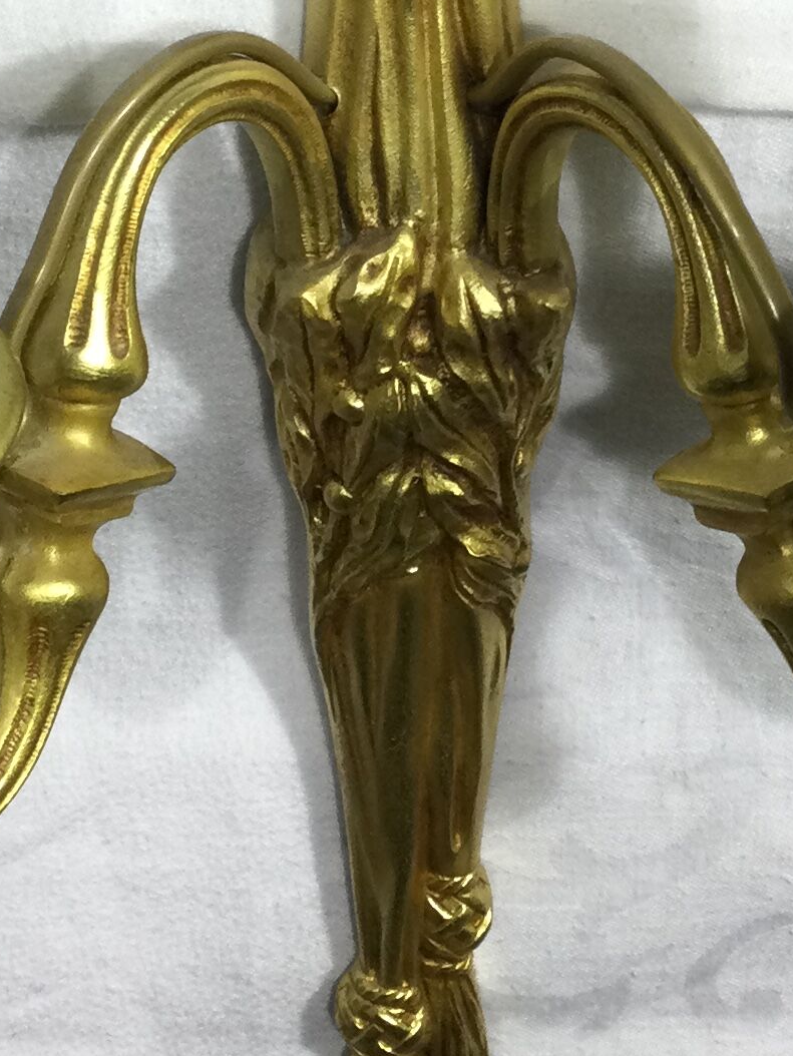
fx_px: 2931
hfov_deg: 15.4
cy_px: 144
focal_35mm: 96
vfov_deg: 20.1
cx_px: 394
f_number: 2.4
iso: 25
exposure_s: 1/33
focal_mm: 3.3
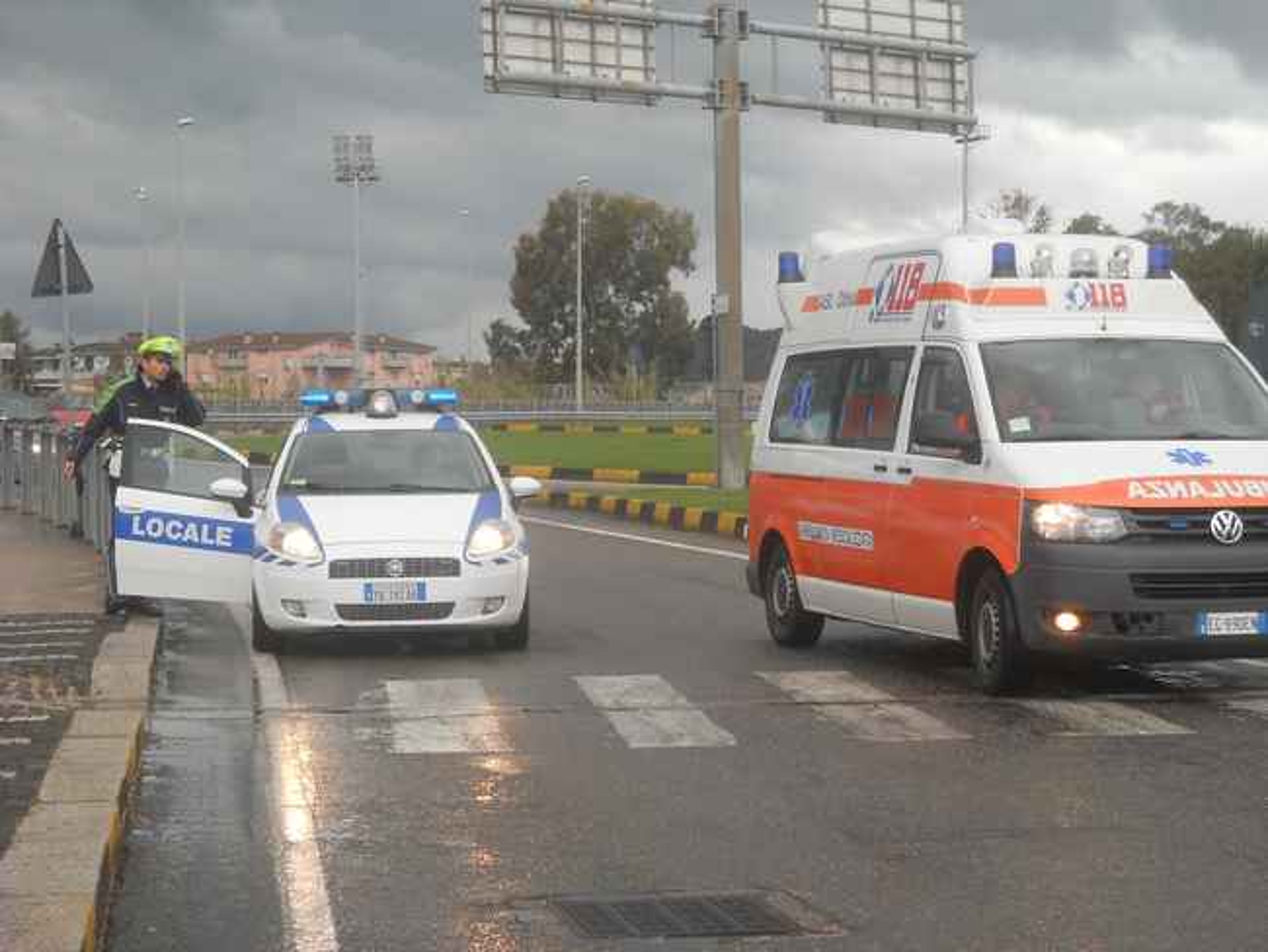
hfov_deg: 21.8
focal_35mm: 90
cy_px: 476
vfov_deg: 16.4
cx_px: 634
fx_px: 3298
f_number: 4.8
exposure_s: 1/160
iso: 80
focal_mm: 14.9
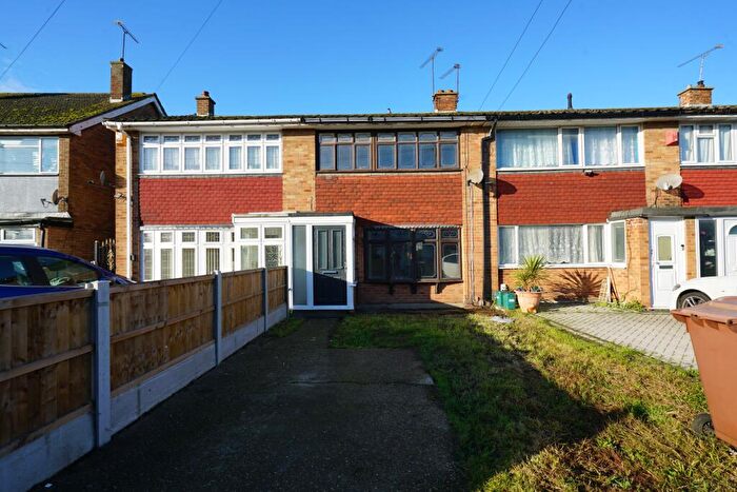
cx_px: 368
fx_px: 328
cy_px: 246
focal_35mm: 16
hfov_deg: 96.7
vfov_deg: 73.8
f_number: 10
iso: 100
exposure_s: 1/80
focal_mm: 16
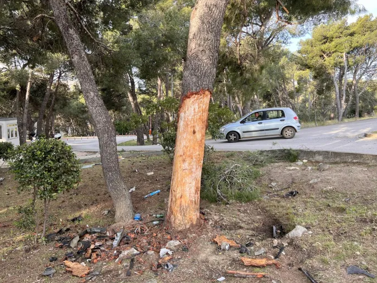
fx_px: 316
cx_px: 177
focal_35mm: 29
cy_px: 139
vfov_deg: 48.2
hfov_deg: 61.6
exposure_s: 1/288
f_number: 1.5
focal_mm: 5.7
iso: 40
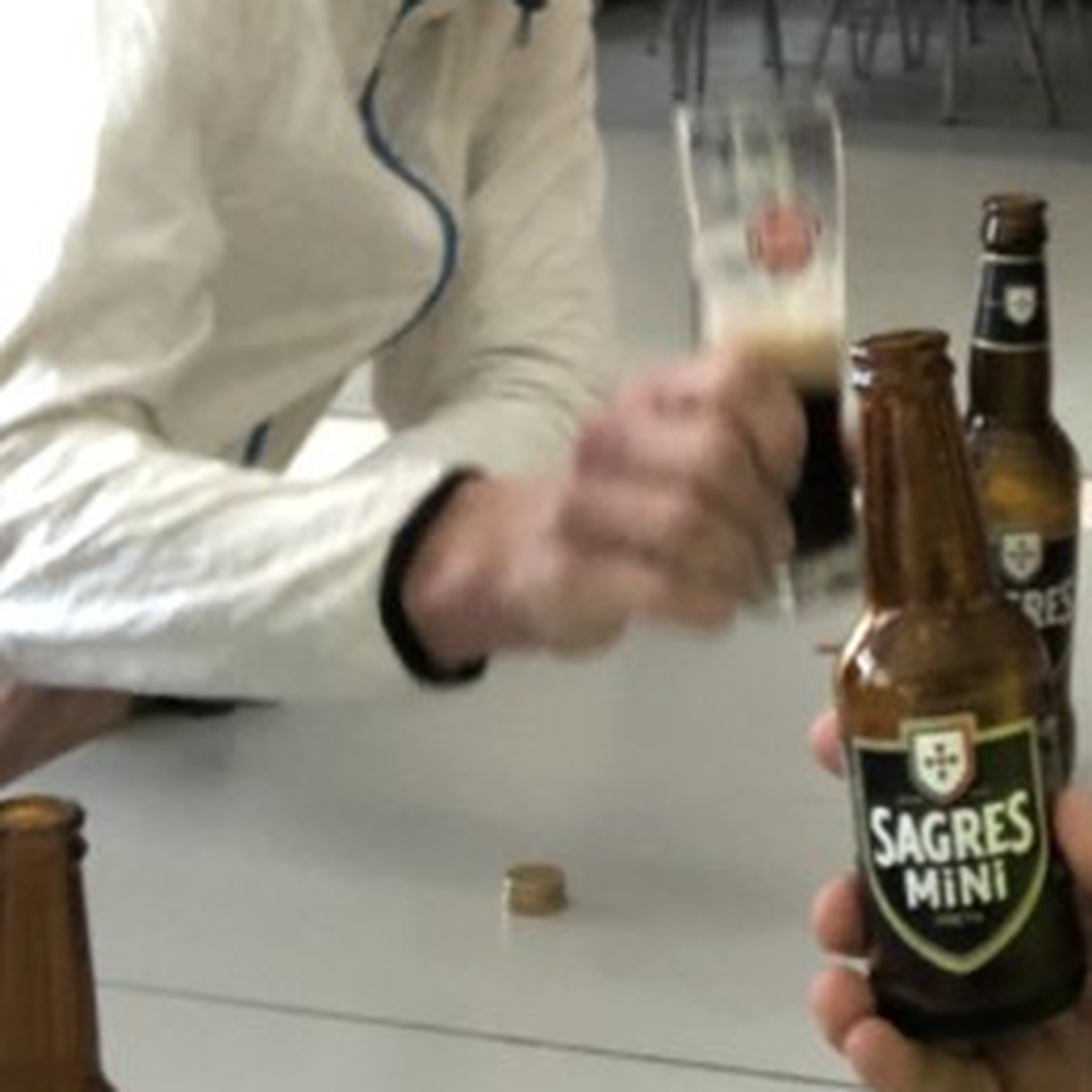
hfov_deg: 16.3
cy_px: -335
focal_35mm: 104
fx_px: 3712
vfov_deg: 15.9
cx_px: 1136
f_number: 2.2
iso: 160
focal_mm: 2.87
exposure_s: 1/50
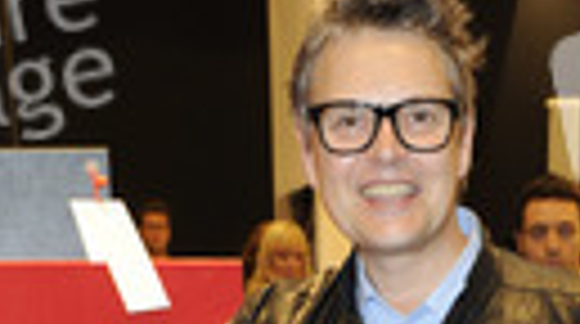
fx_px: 1596
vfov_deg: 10.2
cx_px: 373
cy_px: 756
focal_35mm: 104
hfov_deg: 20.5
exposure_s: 1/50
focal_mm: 32
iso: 1000
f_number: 6.3
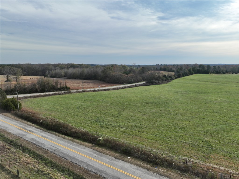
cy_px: 90
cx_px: 120
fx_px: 166
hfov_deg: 71.6
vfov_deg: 56.8
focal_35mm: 24
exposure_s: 1/320
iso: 190
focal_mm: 12.29
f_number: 2.8
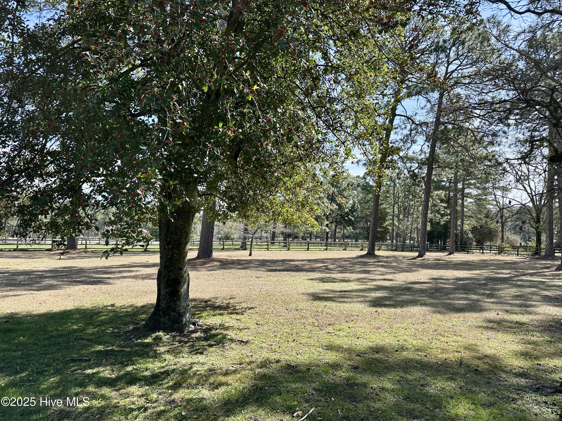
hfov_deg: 71.6
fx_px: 390
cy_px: 210
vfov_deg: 56.8
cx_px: 281
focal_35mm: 24
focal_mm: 6.86
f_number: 1.78
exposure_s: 1/1393
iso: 80
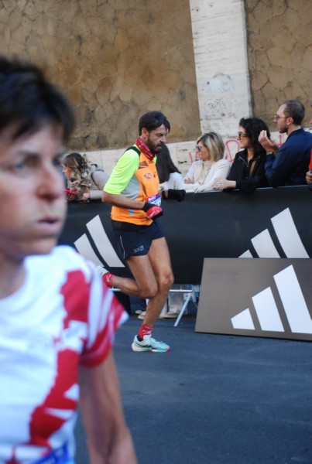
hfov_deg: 15.8
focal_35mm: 87
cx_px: 156
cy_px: 232
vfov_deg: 23.3
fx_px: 1125
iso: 1000
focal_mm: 58
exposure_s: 1/500
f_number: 5.3
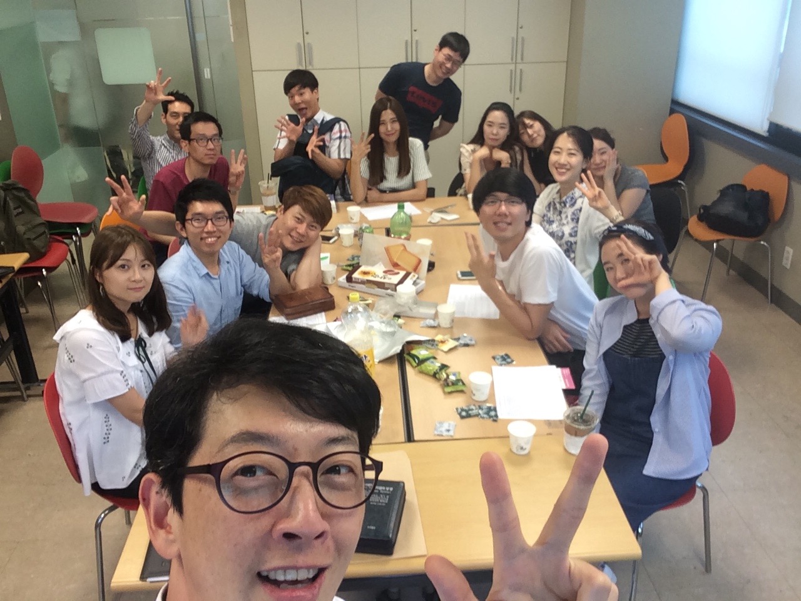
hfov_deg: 58.4
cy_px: 300
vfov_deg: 45.4
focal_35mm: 31
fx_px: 717
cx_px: 400
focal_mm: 2.15
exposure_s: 1/40
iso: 64
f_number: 2.4
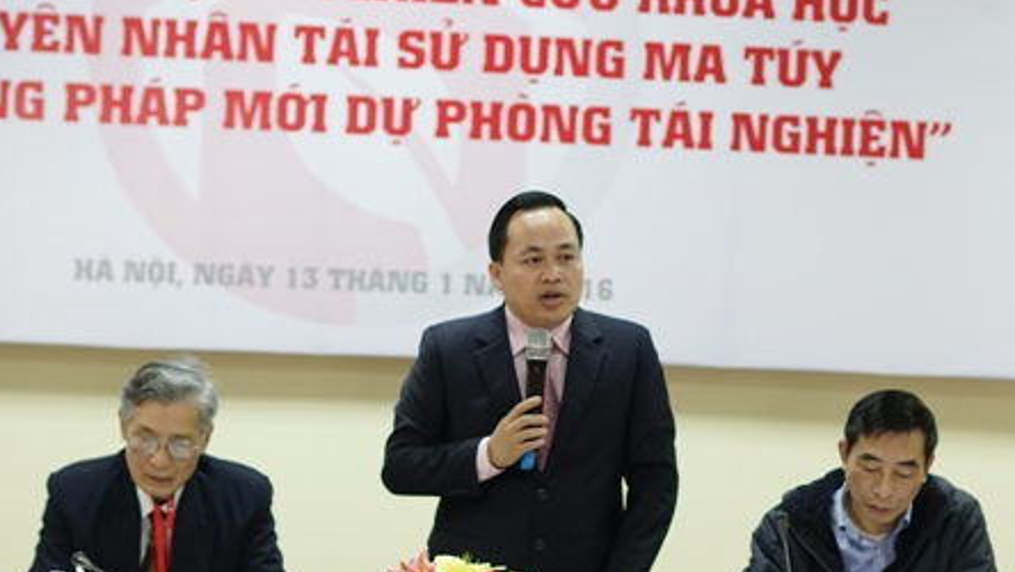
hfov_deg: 16.0
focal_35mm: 134
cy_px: 302
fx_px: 3607
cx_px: 505
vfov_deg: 9.1
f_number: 2
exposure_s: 1/160
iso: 800
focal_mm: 85
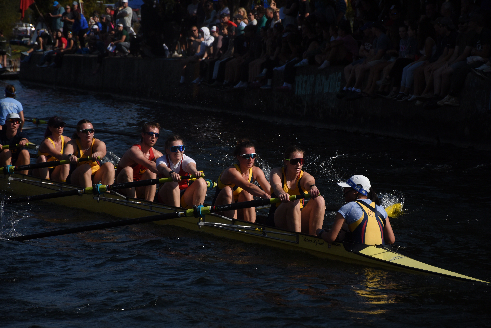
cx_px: 246
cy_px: 164
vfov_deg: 8.7
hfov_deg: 13.0
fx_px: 2148
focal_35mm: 158
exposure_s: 1/5000
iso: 400
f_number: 5.6
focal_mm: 105
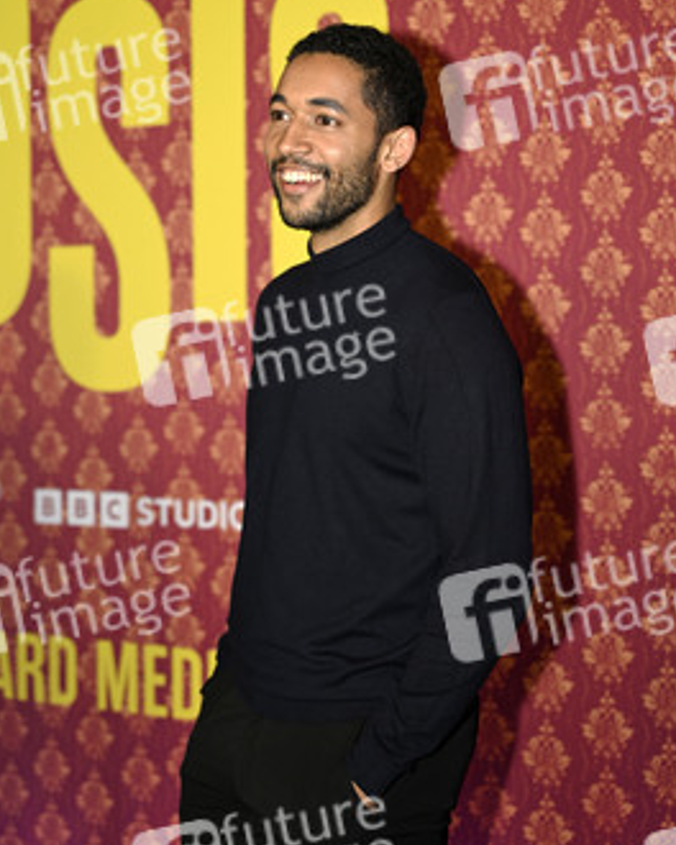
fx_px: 1651
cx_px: 338
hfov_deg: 23.1
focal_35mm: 66
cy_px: 474
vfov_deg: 28.7
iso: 100
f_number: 2.8
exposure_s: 1/200
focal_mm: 58
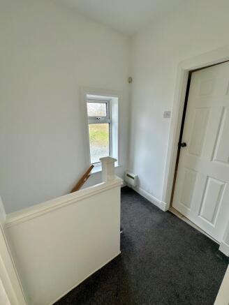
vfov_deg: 102.0
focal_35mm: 14
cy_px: 152
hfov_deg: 85.7
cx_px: 114
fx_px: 123
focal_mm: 2.22
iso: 40
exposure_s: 1/163
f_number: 2.2
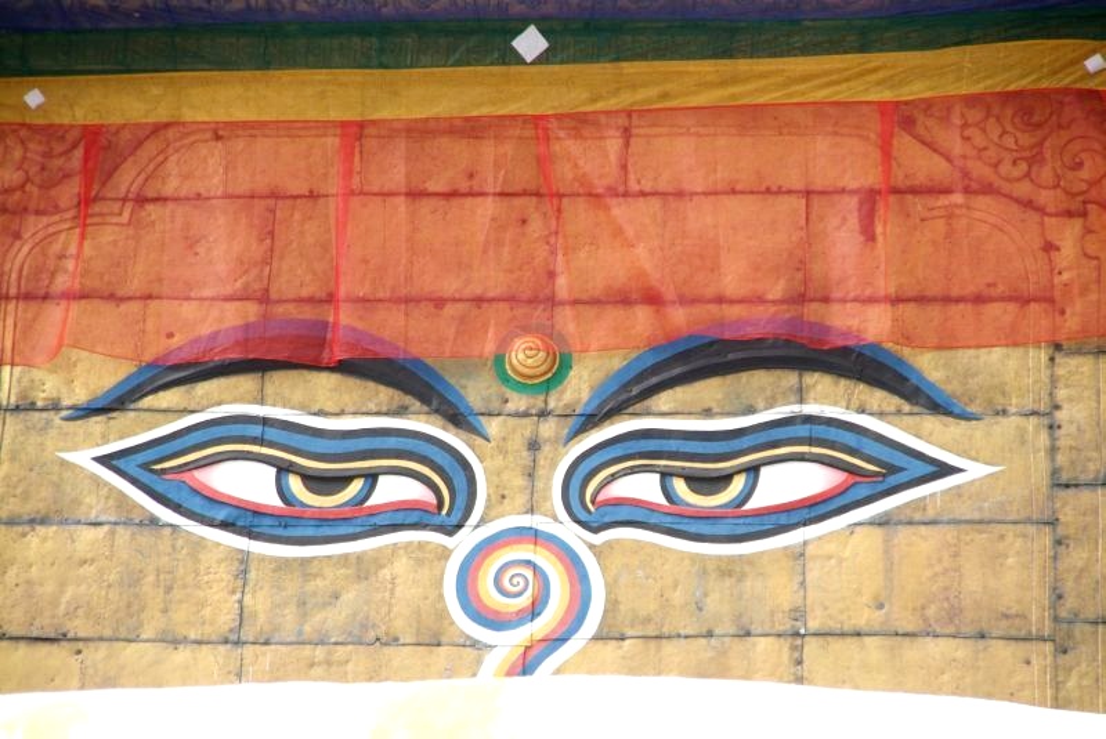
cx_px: 553
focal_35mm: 203
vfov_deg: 6.8
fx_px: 6242
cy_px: 370
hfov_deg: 10.1
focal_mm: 135
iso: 160
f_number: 5.6
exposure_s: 1/180
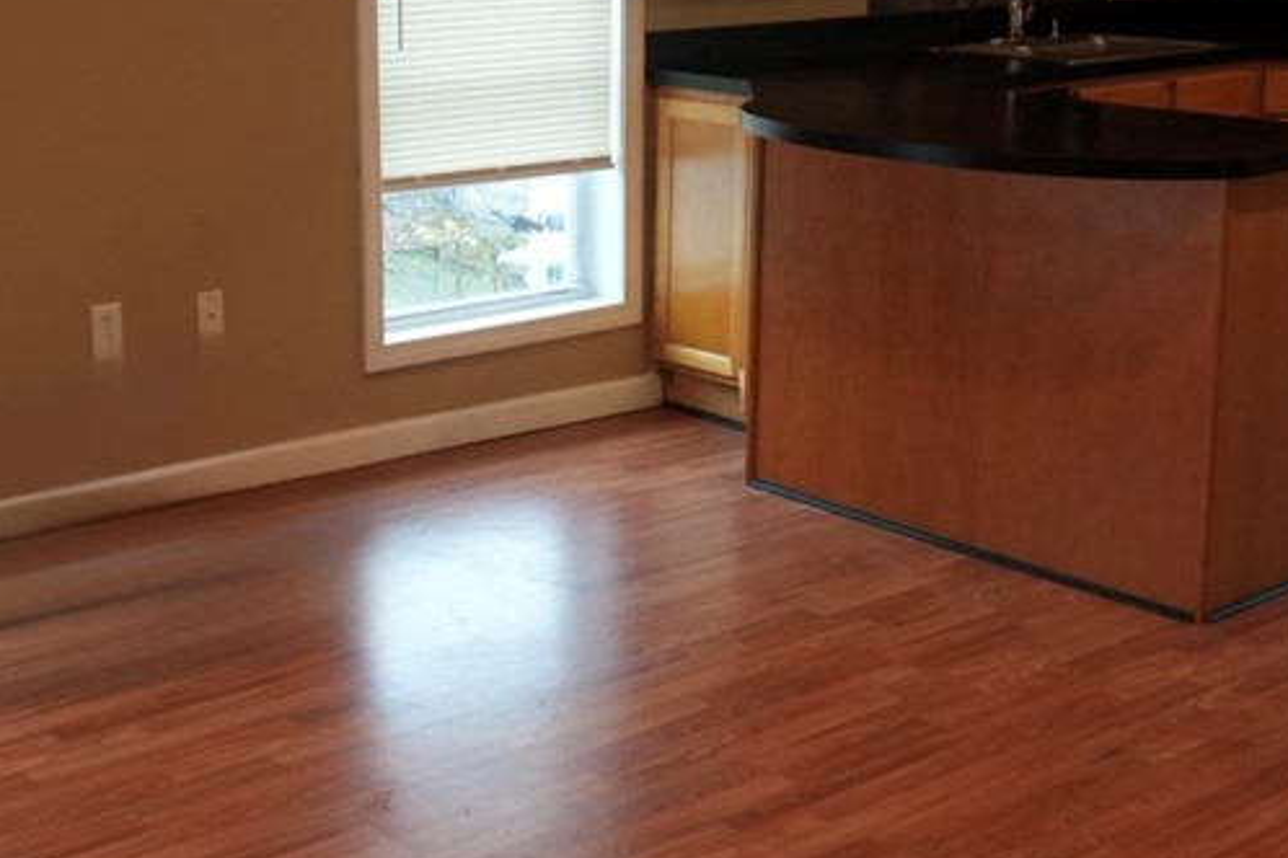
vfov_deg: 22.2
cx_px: 447
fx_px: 2182
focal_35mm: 61
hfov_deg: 32.7
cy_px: 277
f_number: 4
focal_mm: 28
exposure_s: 1/160
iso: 1000
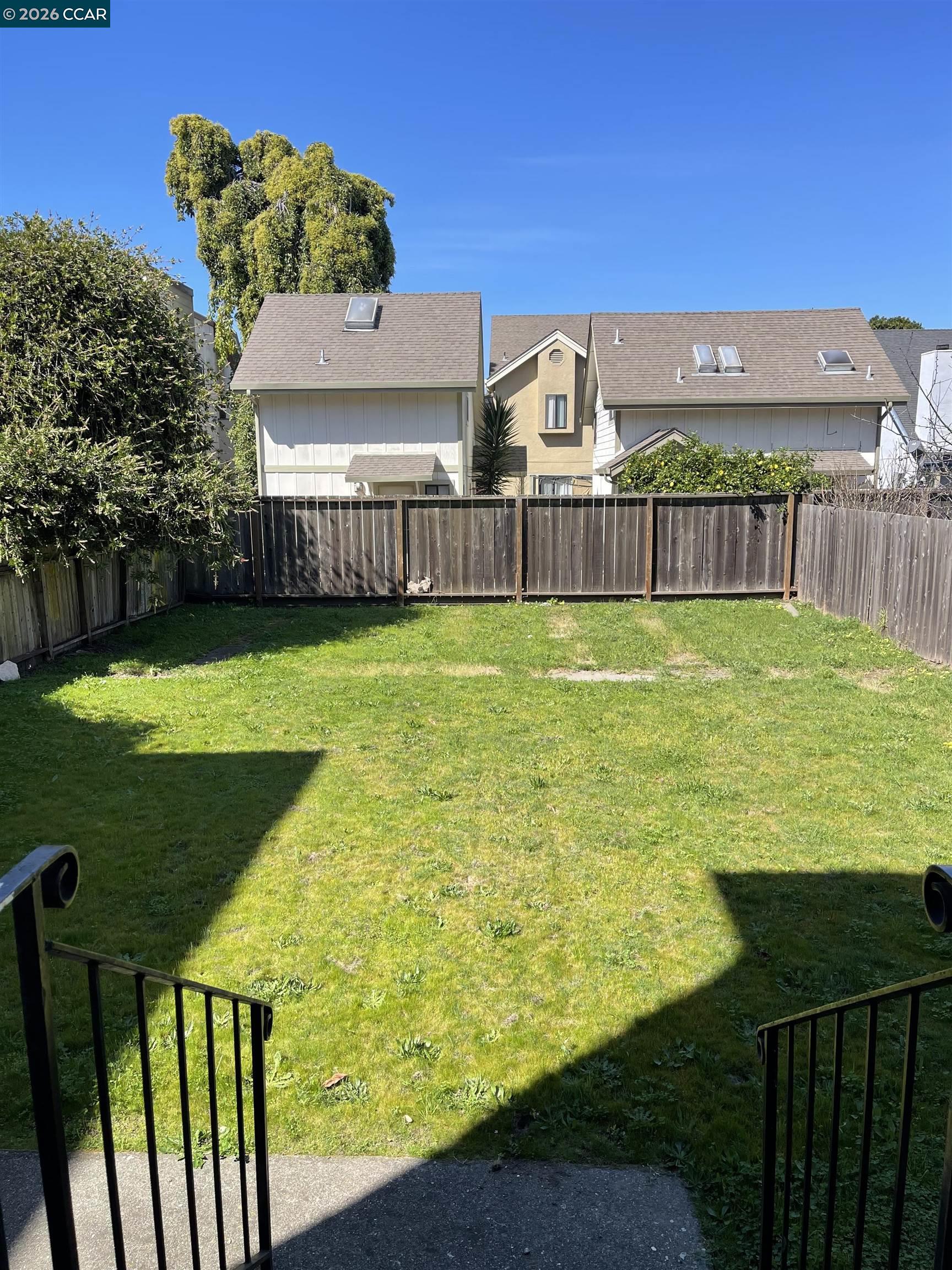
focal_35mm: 25
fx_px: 917
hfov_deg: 54.9
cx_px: 476
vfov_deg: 69.4
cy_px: 635
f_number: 1.6
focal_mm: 5.1
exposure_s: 1/1513
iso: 32
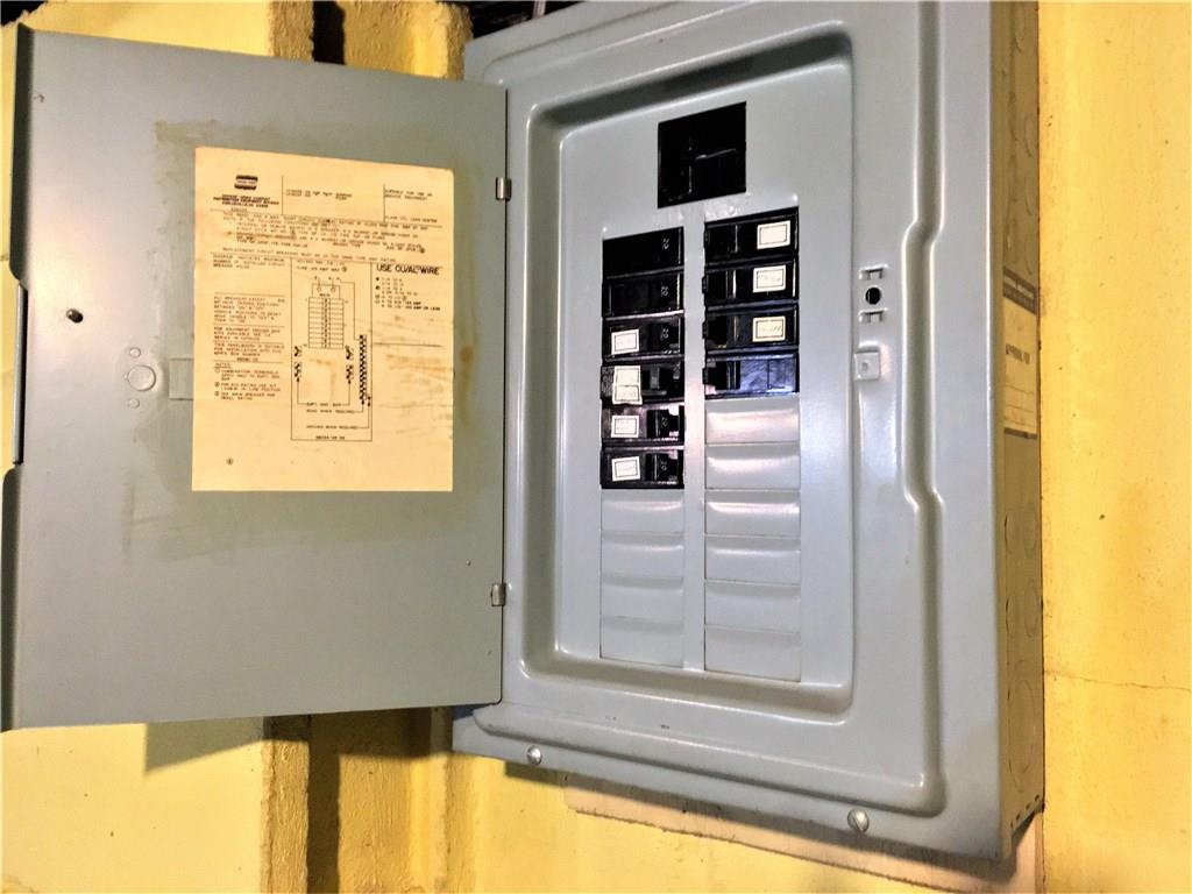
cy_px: 447
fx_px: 999
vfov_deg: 48.2
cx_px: 596
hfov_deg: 61.7
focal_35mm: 29
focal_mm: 4.15
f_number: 2.2
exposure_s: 1/15
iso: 250
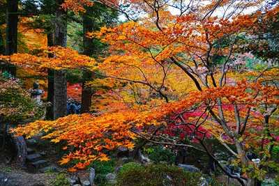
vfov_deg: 53.2
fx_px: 186
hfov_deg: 73.7
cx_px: 140
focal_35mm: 24
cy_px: 93
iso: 100
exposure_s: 1/50
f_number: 5.6
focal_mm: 24
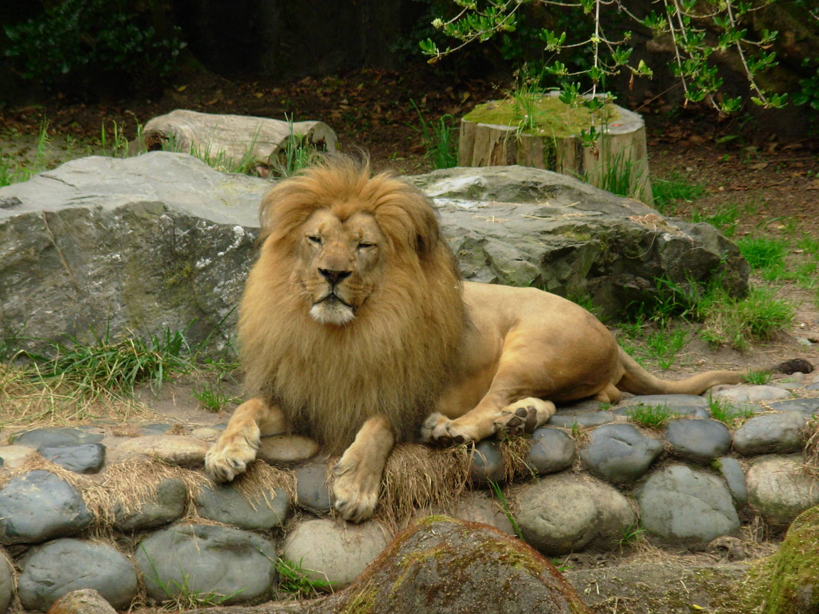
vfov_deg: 7.8
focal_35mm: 190
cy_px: 307
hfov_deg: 10.4
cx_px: 410
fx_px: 4495
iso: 71
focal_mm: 31.4
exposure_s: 1/140
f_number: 5
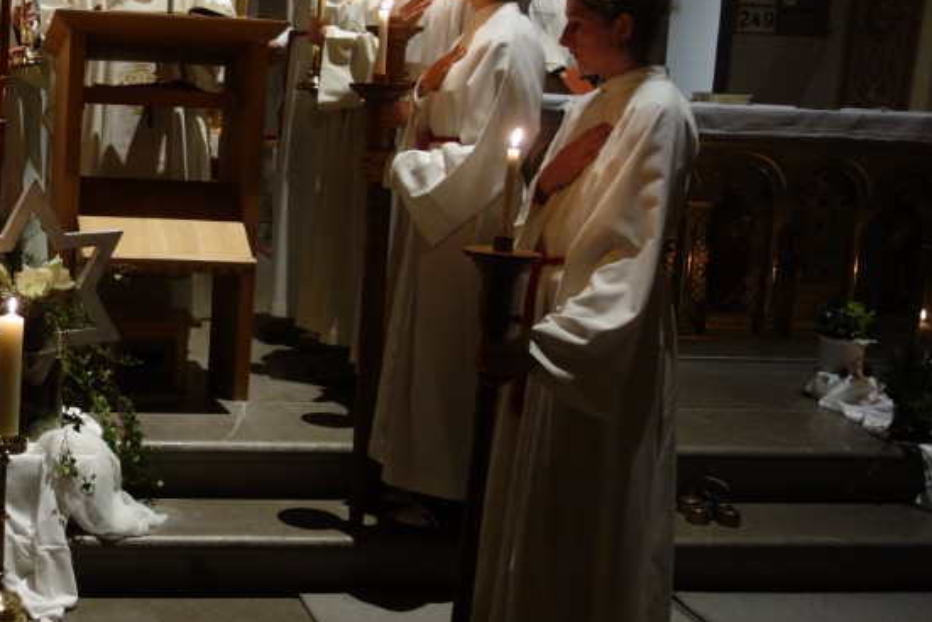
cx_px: 69
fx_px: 1347
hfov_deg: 35.6
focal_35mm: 52
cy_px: 219
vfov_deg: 25.9
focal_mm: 10.4
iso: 400
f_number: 1.8
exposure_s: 1/30
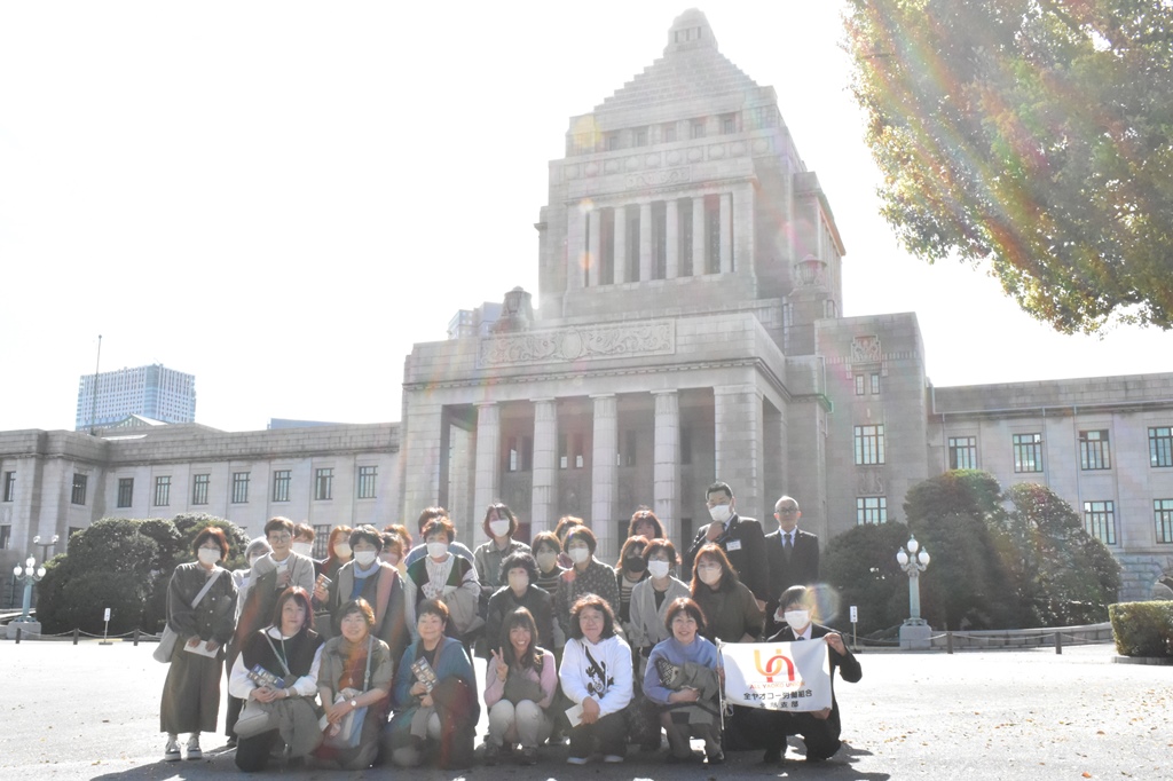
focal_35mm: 30
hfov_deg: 61.9
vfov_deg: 43.6
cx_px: 586
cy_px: 390
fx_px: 977
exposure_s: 1/400
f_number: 22
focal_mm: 20
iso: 2500
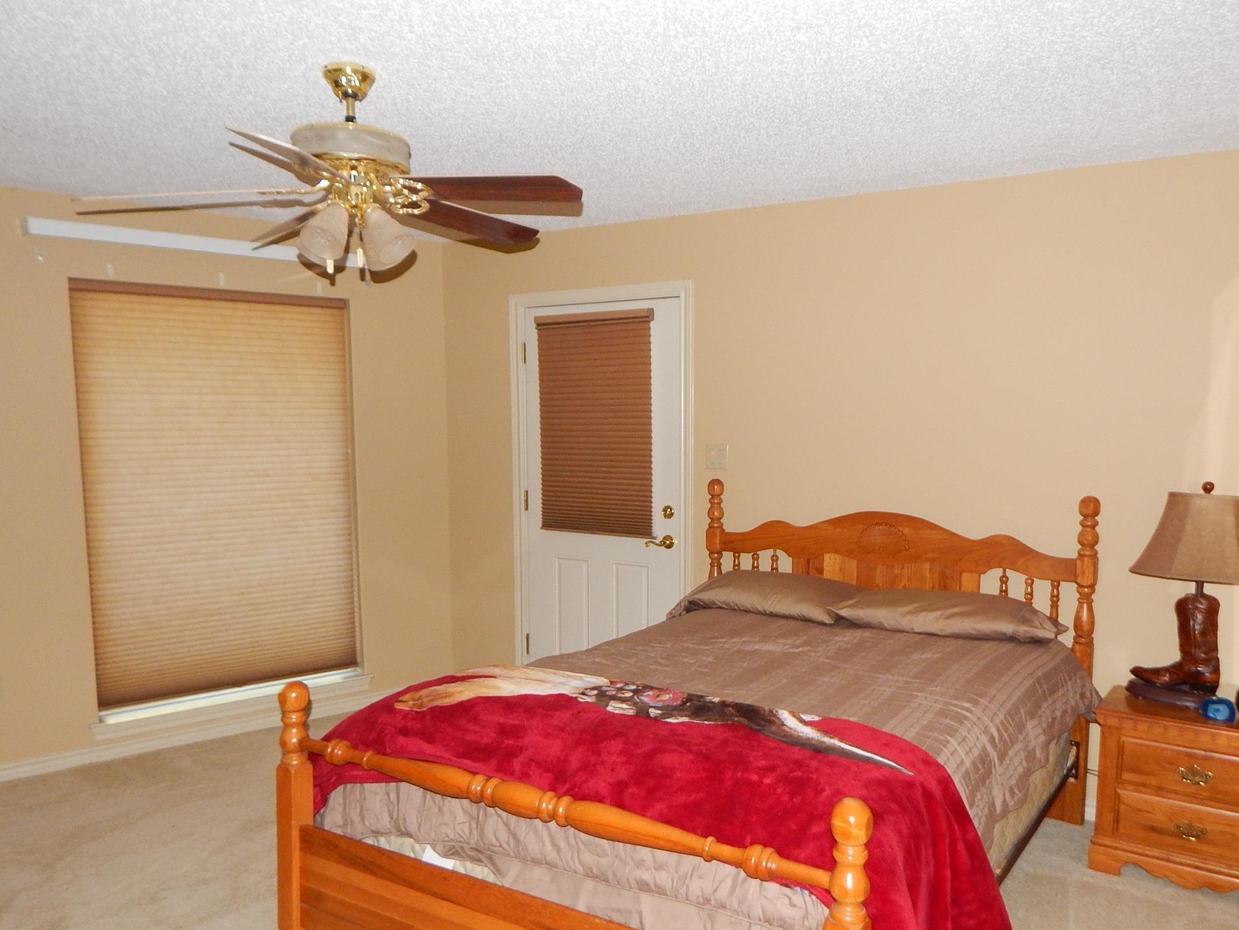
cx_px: 672
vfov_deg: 52.9
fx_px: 931
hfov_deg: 67.2
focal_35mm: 26
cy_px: 528
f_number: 3
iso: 250
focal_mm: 4
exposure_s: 1/30
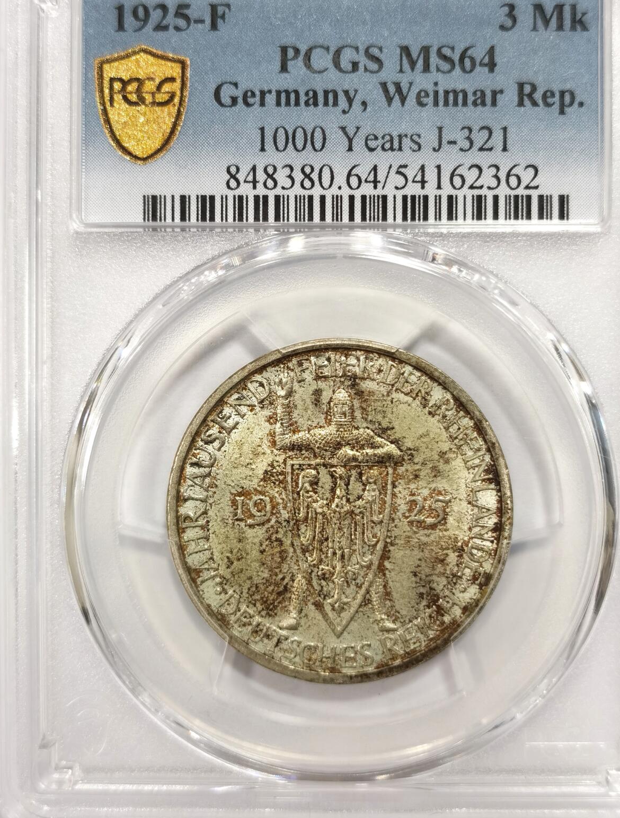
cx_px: 340
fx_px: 1494
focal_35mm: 63
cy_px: 372
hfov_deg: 23.4
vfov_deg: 30.6
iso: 125
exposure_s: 1/100
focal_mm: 5.56
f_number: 16
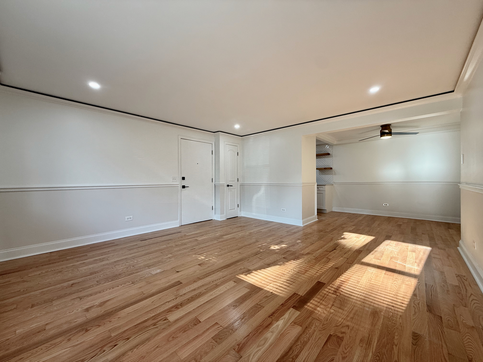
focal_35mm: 14
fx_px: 195
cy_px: 181
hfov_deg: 102.1
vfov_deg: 85.7
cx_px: 242
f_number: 2.2
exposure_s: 1/99
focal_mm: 2.22
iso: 64
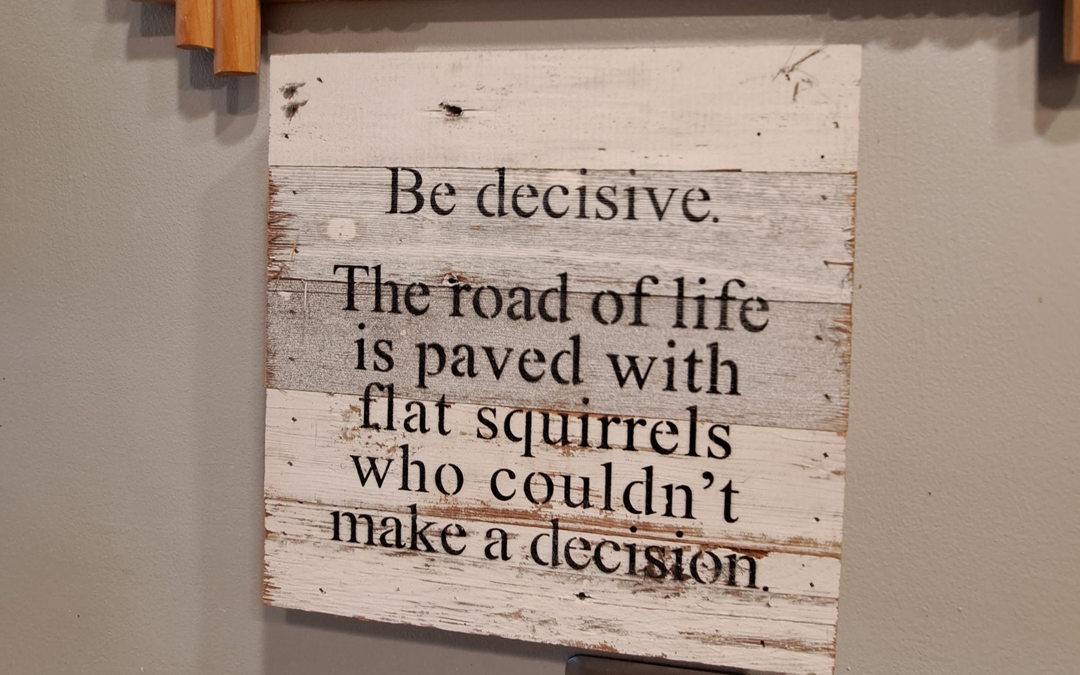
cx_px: 541
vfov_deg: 60.9
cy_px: 230
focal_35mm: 19
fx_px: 559
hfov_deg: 88.0
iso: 125
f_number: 2.2
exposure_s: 1/40
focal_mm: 1.74
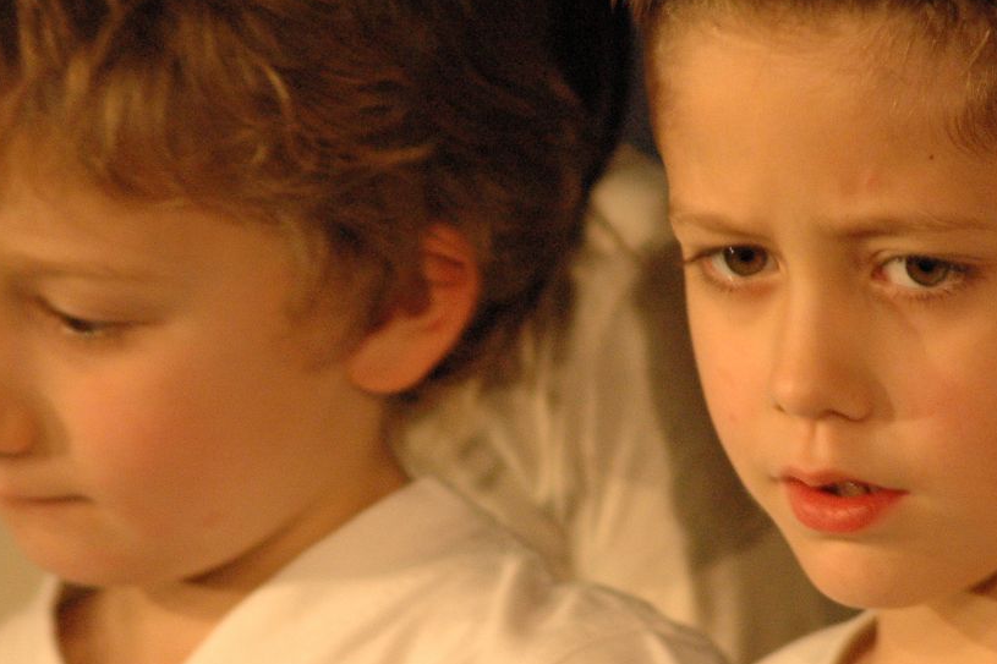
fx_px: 22980
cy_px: 384
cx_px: 555
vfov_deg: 1.7
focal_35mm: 830
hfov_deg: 2.5
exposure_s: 1/30
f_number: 5.6
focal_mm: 300
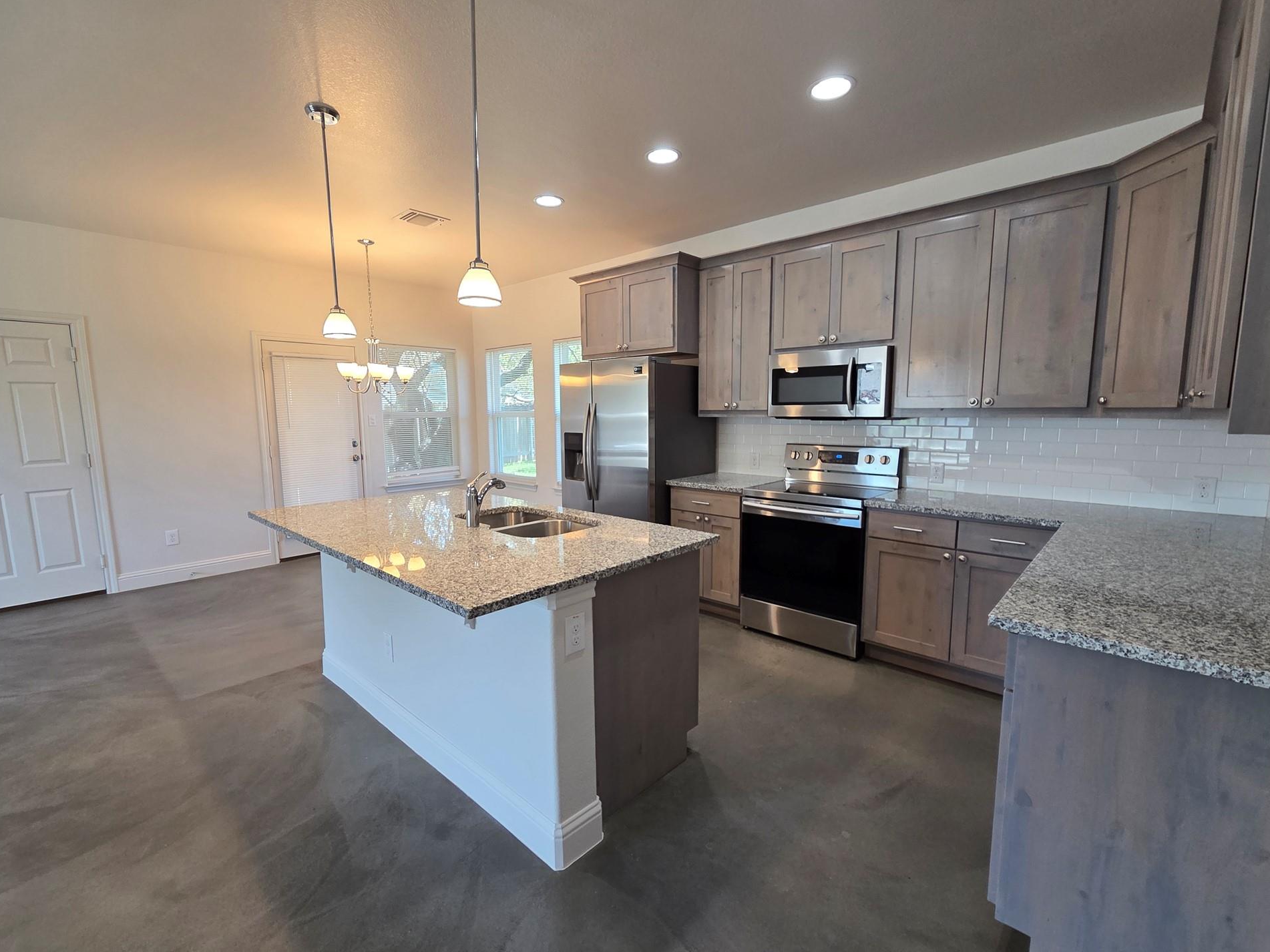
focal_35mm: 14
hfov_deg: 102.1
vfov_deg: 85.7
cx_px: 645
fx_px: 514
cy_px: 477
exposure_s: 1/60
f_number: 2.2
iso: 160
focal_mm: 2.2
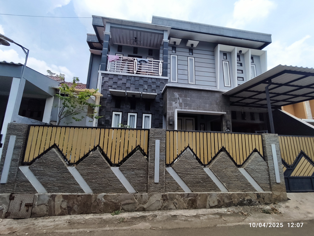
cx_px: 157
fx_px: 136
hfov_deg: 98.2
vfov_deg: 81.7
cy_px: 118
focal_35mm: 15
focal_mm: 1.6
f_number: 2.2
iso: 50
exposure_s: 1/998
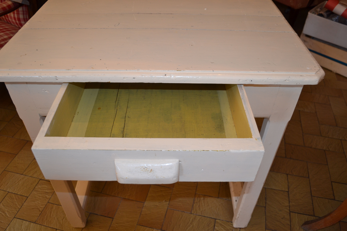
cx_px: 174
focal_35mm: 30
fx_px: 289
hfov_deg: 61.9
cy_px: 116
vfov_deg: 43.6
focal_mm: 20
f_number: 3.8
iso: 400
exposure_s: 1/60
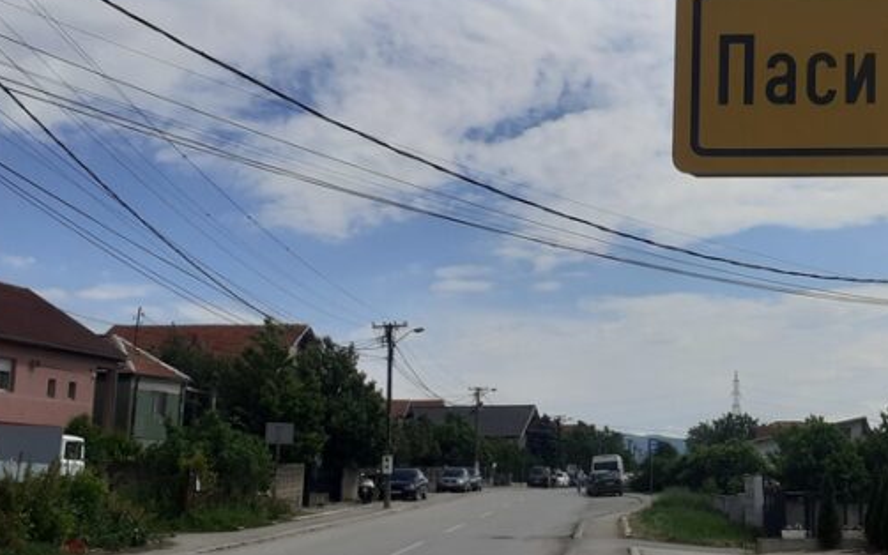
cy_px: 239
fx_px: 1259
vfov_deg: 24.9
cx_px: 725
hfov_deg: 37.3
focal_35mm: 52
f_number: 1.9
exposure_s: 1/3759
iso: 40
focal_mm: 3.6
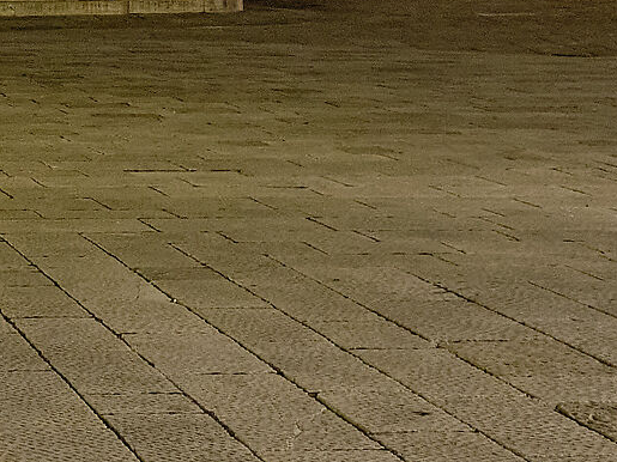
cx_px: -443
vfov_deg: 12.5
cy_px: -238
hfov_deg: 15.5
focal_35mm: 112
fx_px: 1996
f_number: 7.1
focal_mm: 16.6
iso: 1600
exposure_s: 1/6
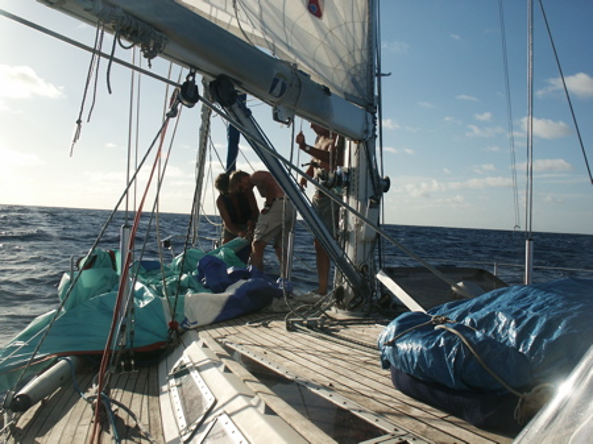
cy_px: 222
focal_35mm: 35
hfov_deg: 52.7
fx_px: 599
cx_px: 296
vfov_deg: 40.7
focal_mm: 7.2
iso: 64
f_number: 6.7
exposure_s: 1/500
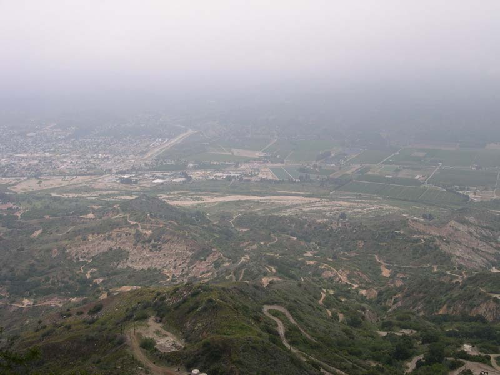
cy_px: 188
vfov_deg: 37.7
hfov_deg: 49.0
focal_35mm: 38
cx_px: 250
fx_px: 549
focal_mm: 8
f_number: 7.6
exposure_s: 1/118
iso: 100
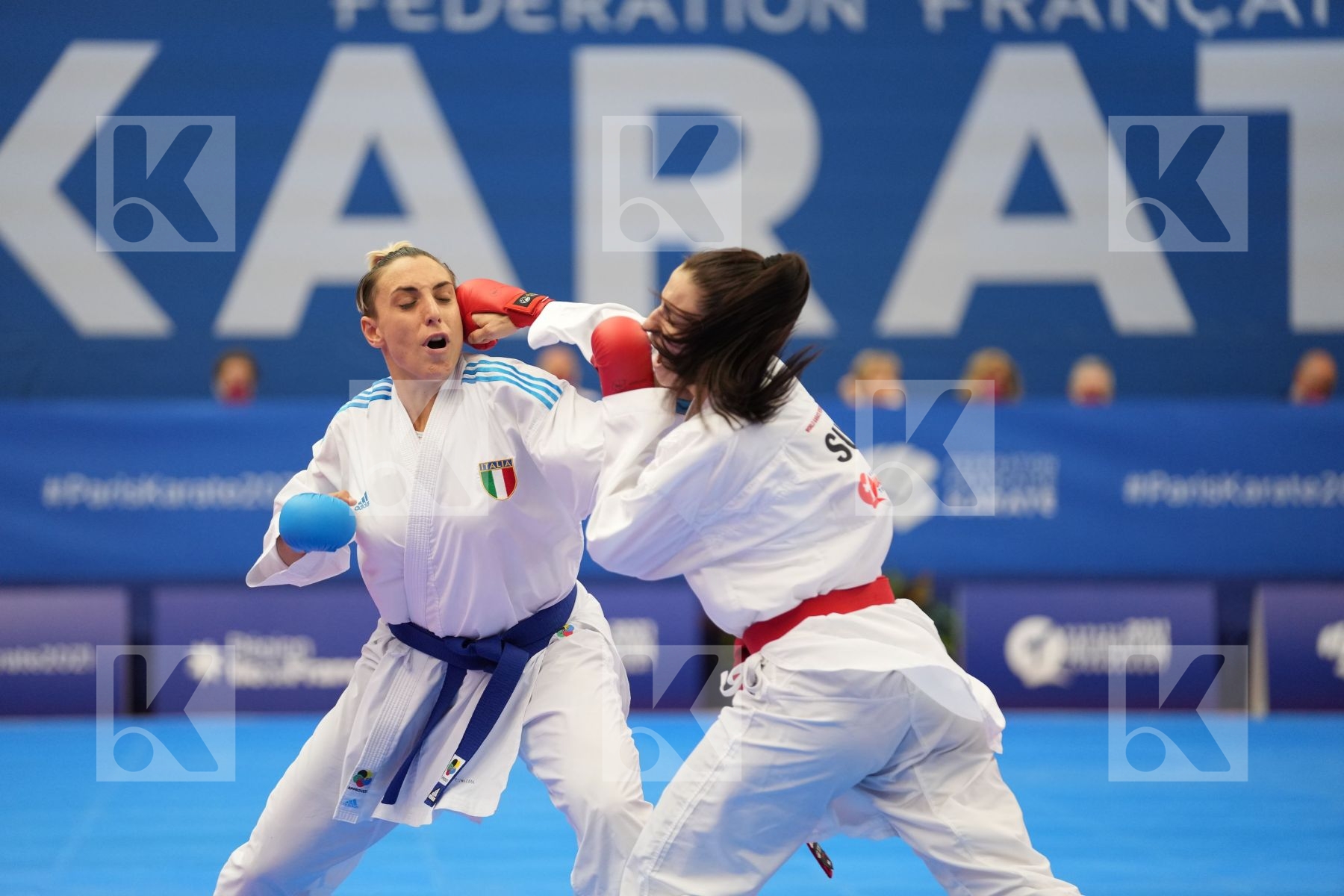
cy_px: 448
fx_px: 6160
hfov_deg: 12.5
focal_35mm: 165
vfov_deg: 8.3
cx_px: 672
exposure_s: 1/1000
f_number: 2.8
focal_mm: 165
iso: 2000
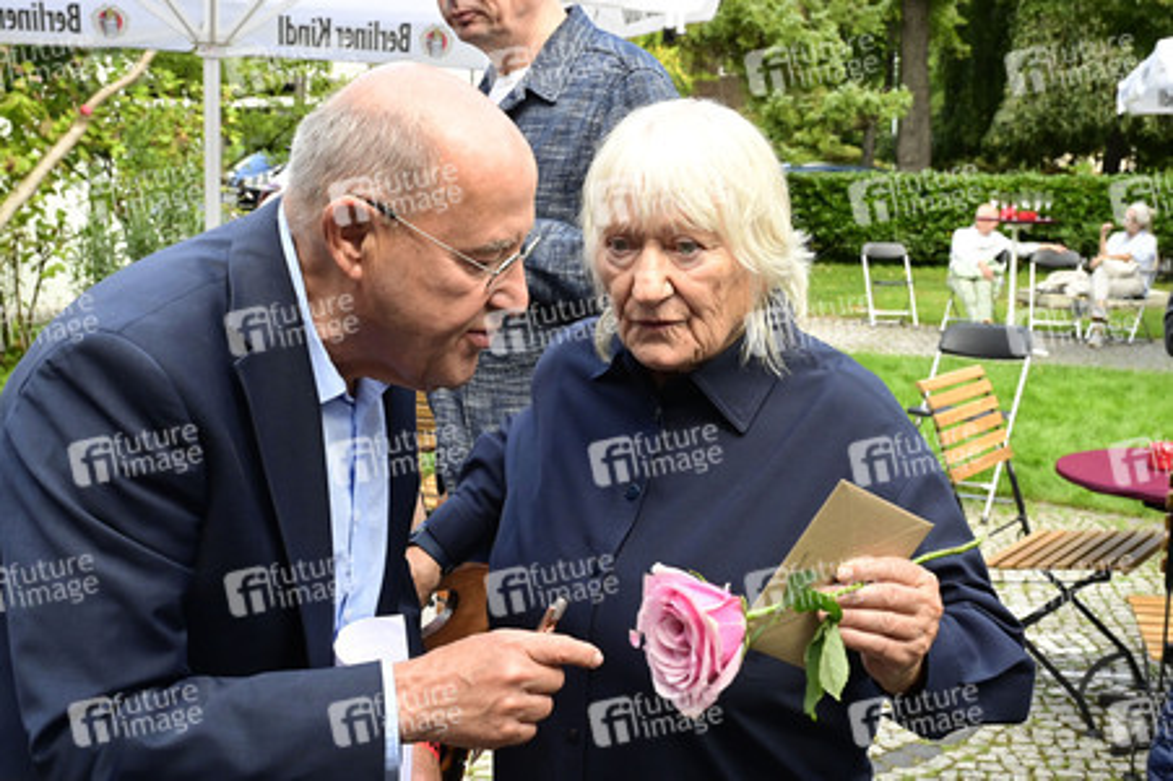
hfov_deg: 48.5
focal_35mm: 40
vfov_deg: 33.4
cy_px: 390
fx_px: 1302
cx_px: 586
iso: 3200
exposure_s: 1/500
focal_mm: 40
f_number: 10
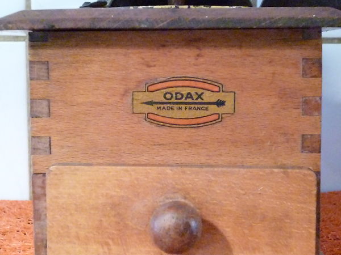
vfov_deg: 18.9
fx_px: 768
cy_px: 128
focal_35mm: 78
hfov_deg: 25.0
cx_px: 170
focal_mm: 13.9
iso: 4000
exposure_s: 1/13
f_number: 5.4
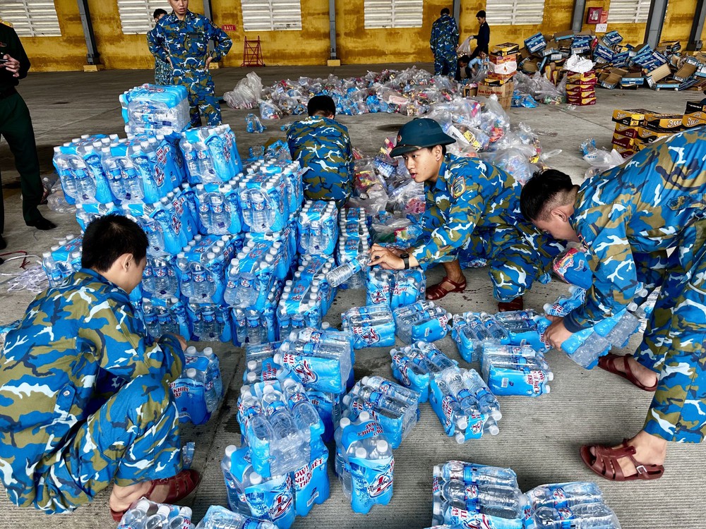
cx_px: 353
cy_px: 264
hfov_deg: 71.6
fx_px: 489
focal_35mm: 24
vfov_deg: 56.8
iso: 64
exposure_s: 1/141
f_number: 1.78
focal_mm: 6.86
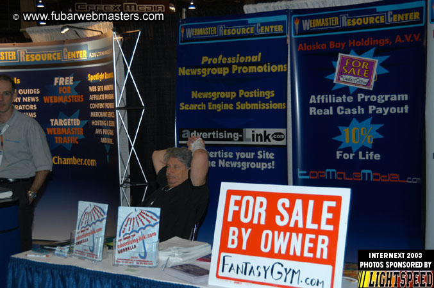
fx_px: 723
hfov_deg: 33.4
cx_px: 217
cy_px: 144
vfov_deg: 22.6
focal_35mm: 60
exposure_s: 1/60
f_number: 5
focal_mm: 40
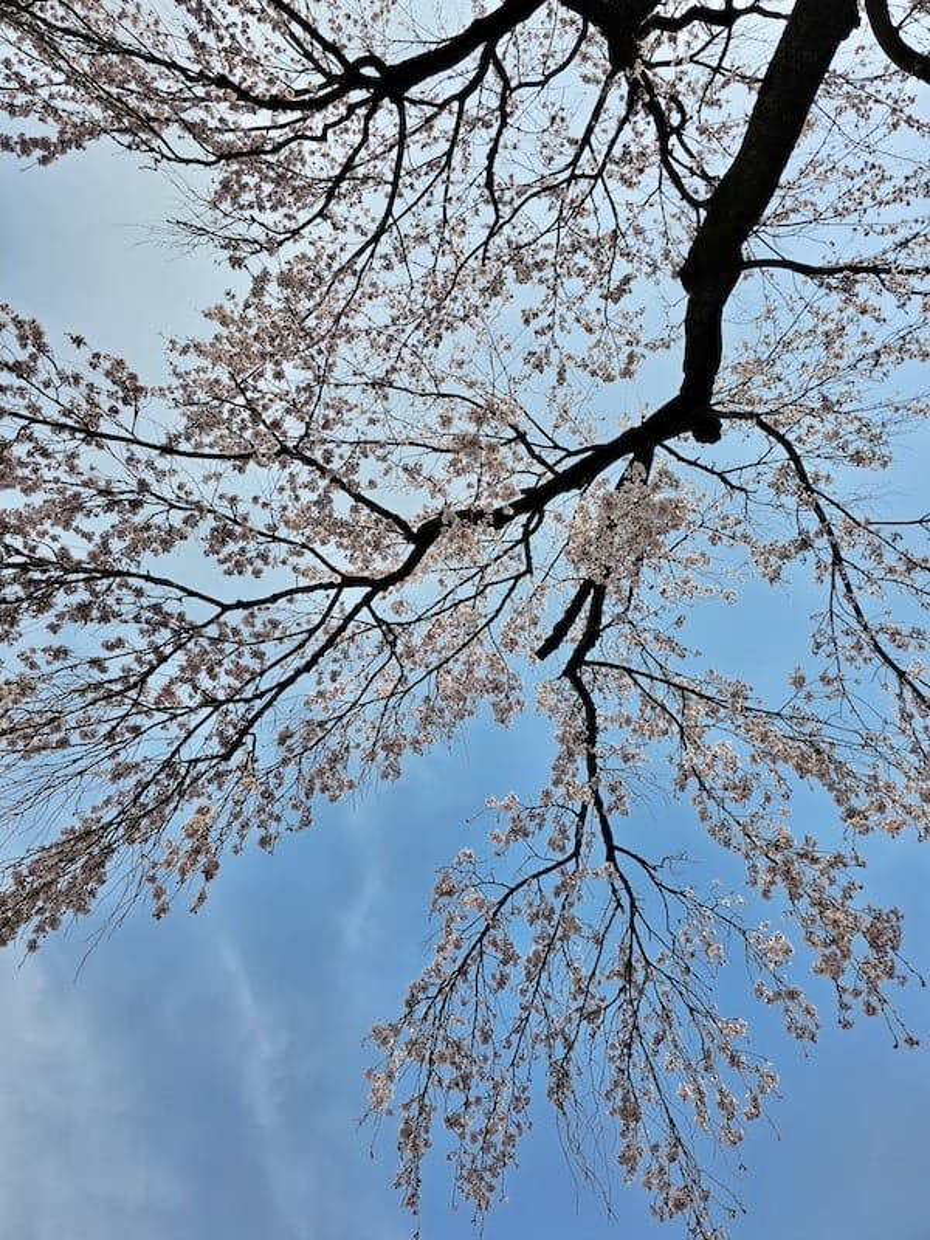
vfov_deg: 73.9
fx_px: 824
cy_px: 620
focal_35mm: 23
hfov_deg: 58.9
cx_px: 465
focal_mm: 6.3
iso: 10
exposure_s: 1/1704
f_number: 1.7
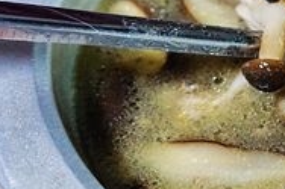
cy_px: 46
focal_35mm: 107
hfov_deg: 16.5
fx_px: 846
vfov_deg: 12.7
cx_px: 484
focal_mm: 11.22
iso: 800
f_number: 2.5
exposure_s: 1/40
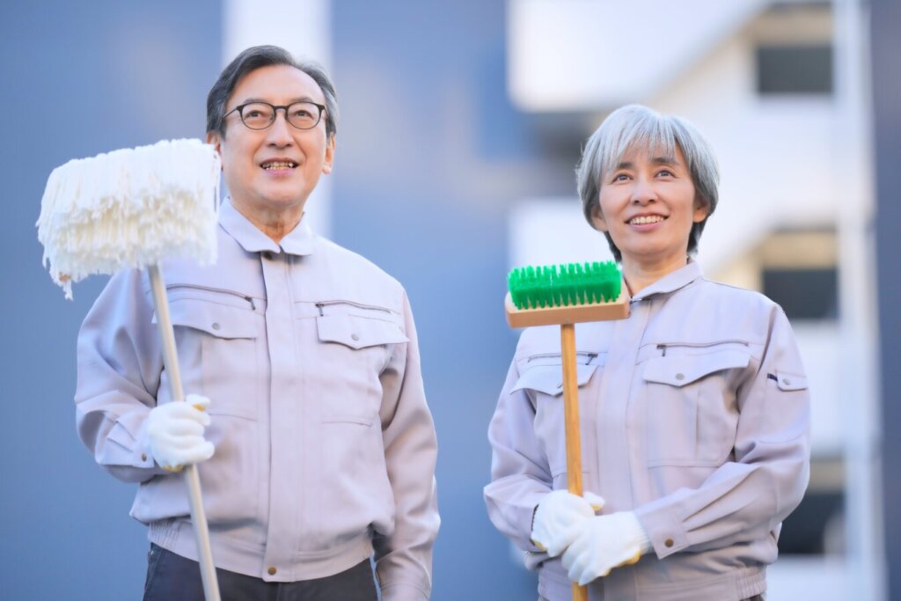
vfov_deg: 10.2
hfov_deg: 15.2
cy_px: 300
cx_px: 450
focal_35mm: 135
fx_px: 3379
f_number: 1.8
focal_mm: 135
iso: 400
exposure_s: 1/1250
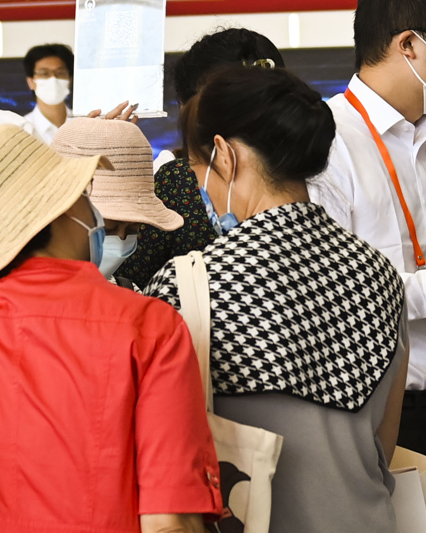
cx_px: 237
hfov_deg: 8.5
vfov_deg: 10.5
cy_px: -121
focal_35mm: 181
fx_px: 2853
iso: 720
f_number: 2.8
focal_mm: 40
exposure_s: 1/1000
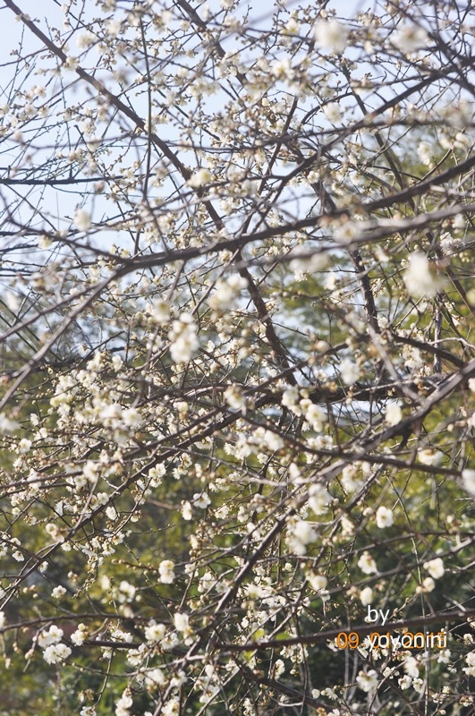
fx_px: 2233
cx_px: 238
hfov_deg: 12.1
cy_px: 358
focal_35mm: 112
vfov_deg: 18.2
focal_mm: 75
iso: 200
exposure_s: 1/500
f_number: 8
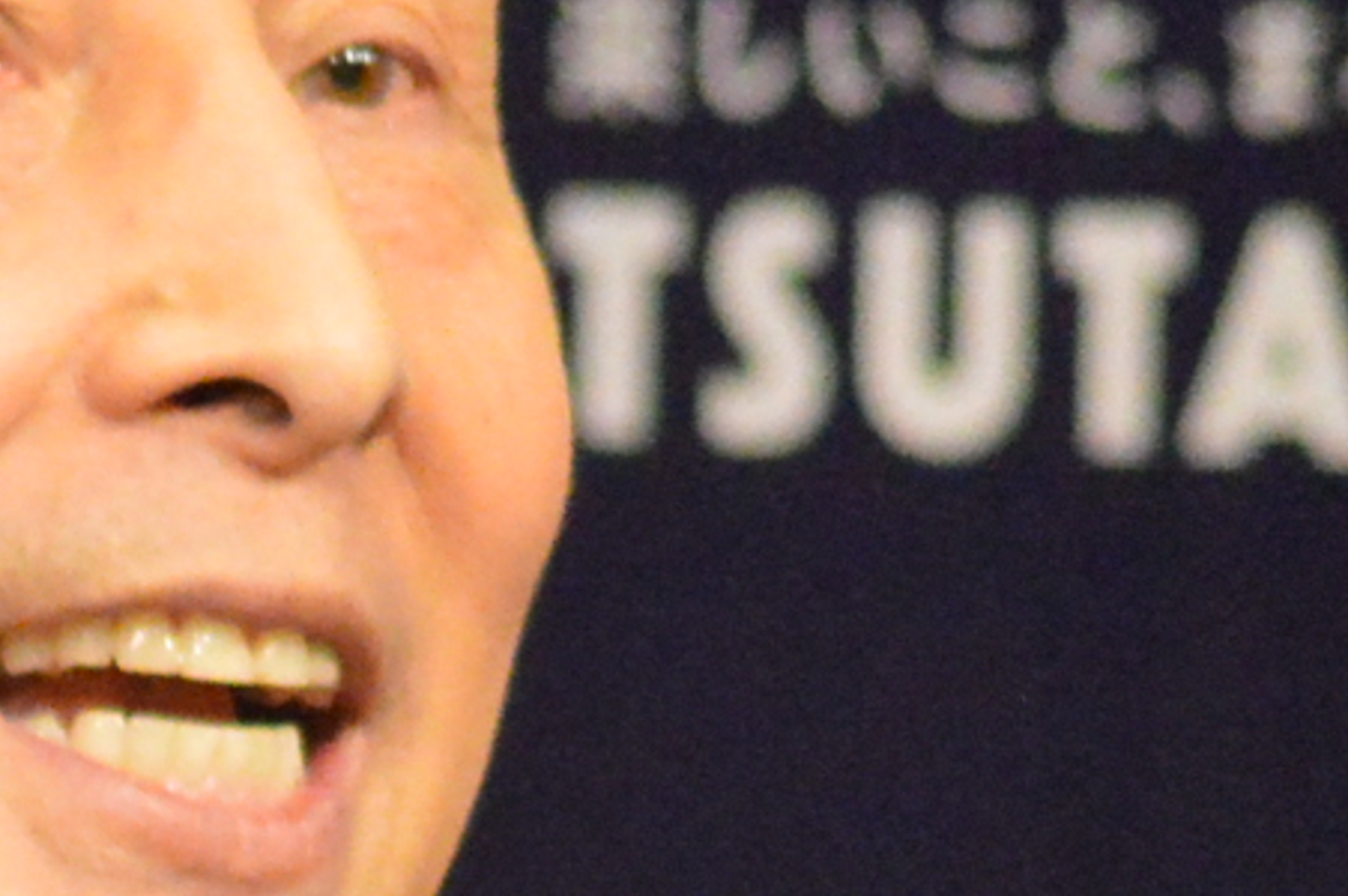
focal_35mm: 1501
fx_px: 56161
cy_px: 1977
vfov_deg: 0.9
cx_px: -472
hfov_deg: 1.4
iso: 5000
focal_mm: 150
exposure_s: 1/500
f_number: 4.5
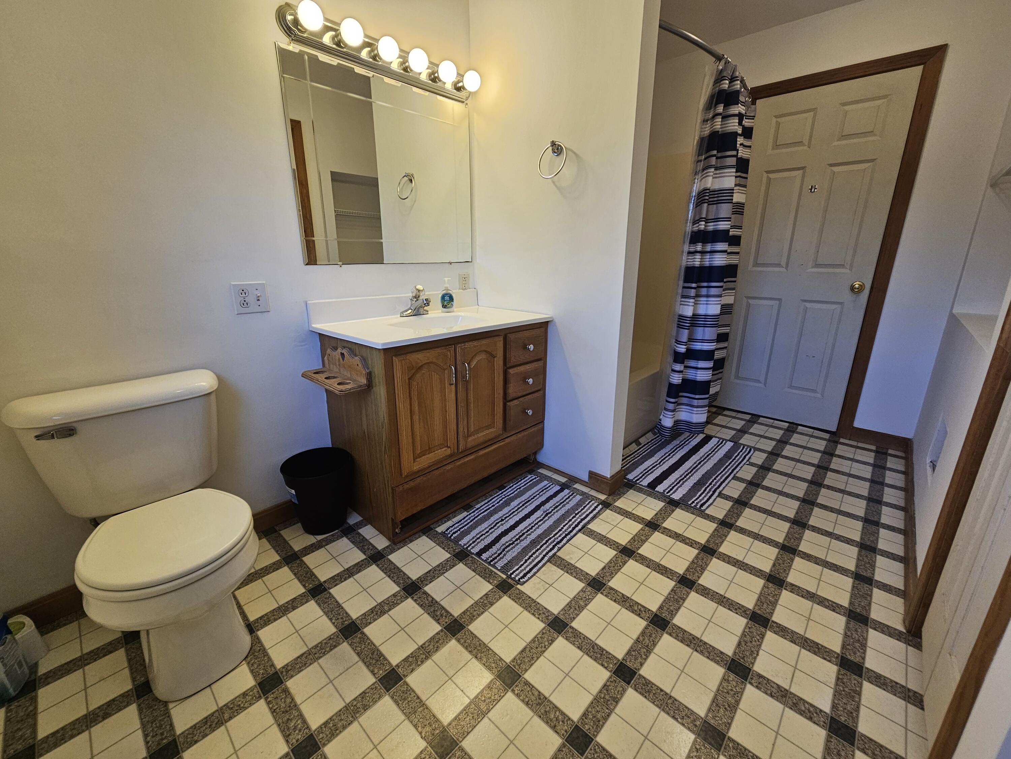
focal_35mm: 13
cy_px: 380
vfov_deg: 89.9
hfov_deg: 106.2
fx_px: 380
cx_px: 506
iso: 80
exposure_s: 1/120
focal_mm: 2.2
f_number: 2.2
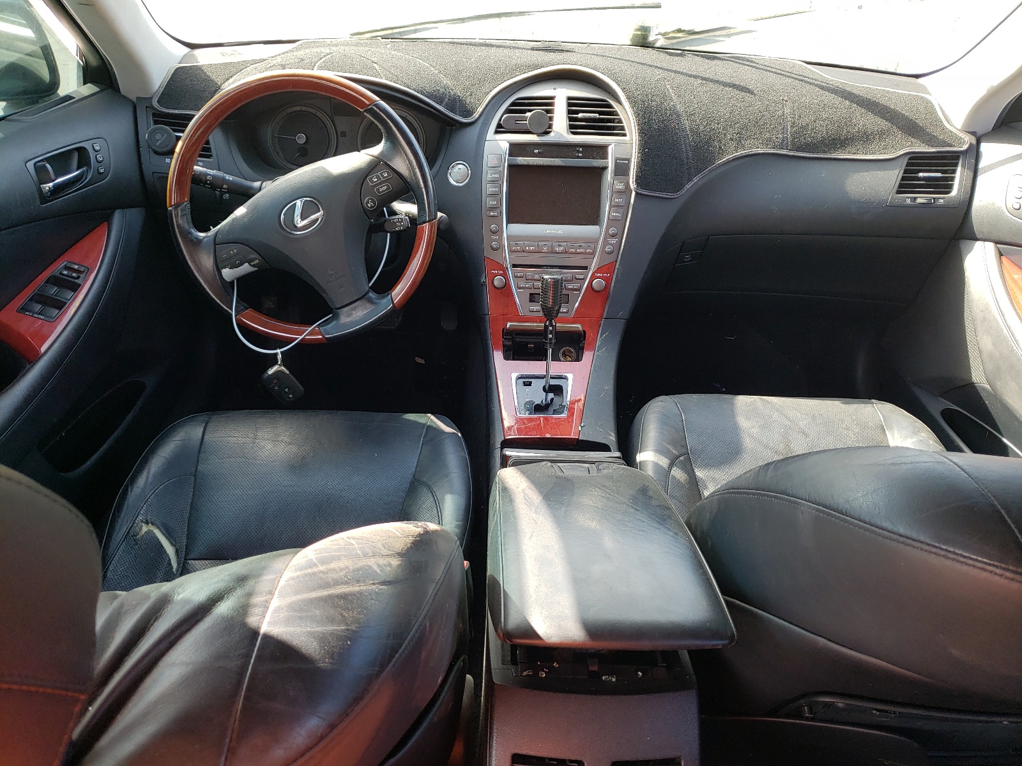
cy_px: 383
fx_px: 768
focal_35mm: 26
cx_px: 511
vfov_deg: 53.1
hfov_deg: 67.3
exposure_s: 1/143
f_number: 1.5
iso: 50
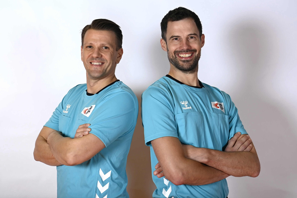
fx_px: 536
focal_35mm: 65
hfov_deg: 31.0
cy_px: 99
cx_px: 148
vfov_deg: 20.9
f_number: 5.6
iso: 400
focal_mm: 65
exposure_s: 1/250
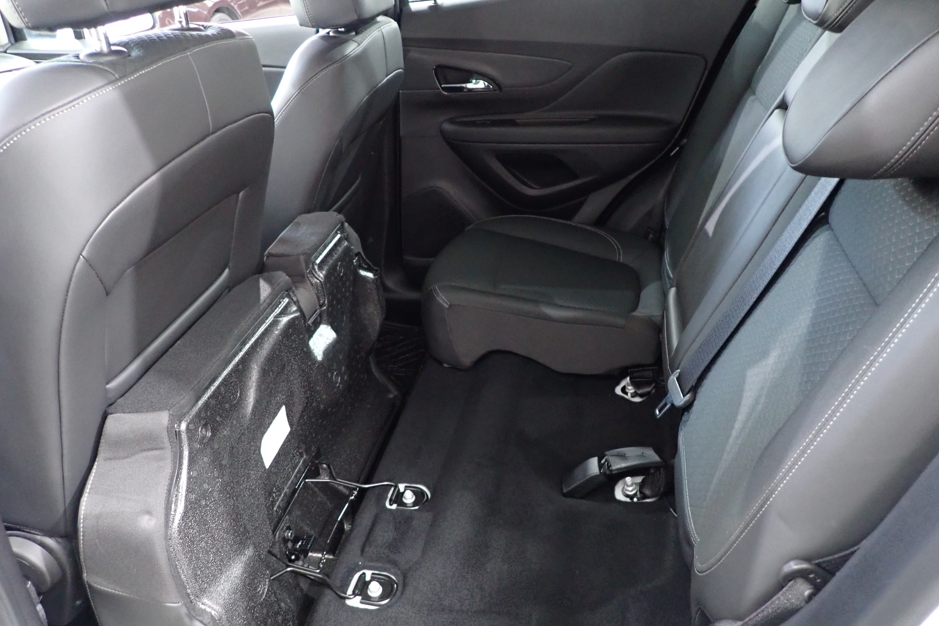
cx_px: 469
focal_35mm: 27
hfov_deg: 67.4
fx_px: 704
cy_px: 322
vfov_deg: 47.9
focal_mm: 4.5
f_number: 2
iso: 800
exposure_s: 1/13
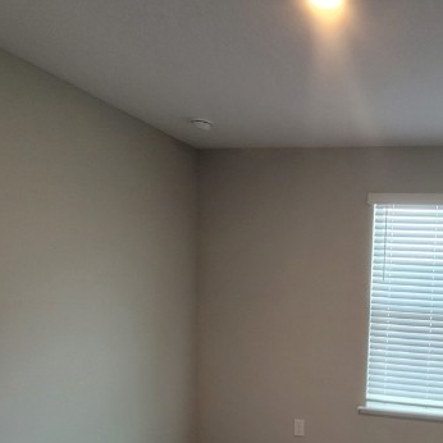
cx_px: 415
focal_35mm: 34
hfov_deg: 43.4
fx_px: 492
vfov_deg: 44.8
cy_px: 384
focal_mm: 2.2
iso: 200
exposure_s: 1/60
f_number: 2.2
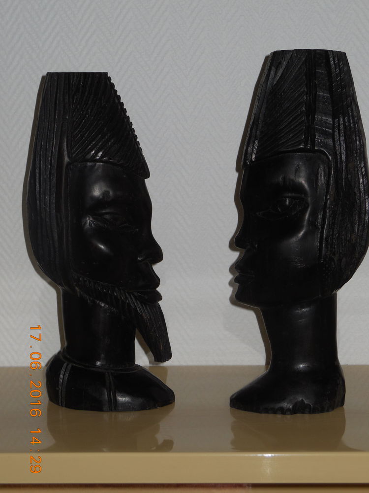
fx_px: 1151
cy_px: 246
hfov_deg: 18.2
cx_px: 184
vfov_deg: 24.1
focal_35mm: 81
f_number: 4.6
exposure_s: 1/60
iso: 125
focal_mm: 14.5
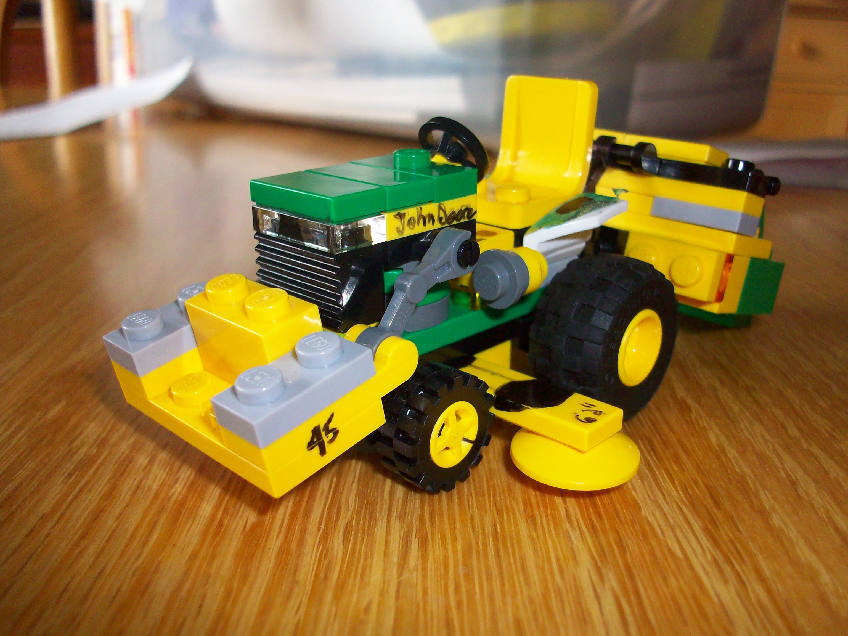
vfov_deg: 41.8
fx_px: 833
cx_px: 424
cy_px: 318
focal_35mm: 34
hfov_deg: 54.0
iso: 160
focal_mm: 5.7
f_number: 2.8
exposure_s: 1/60
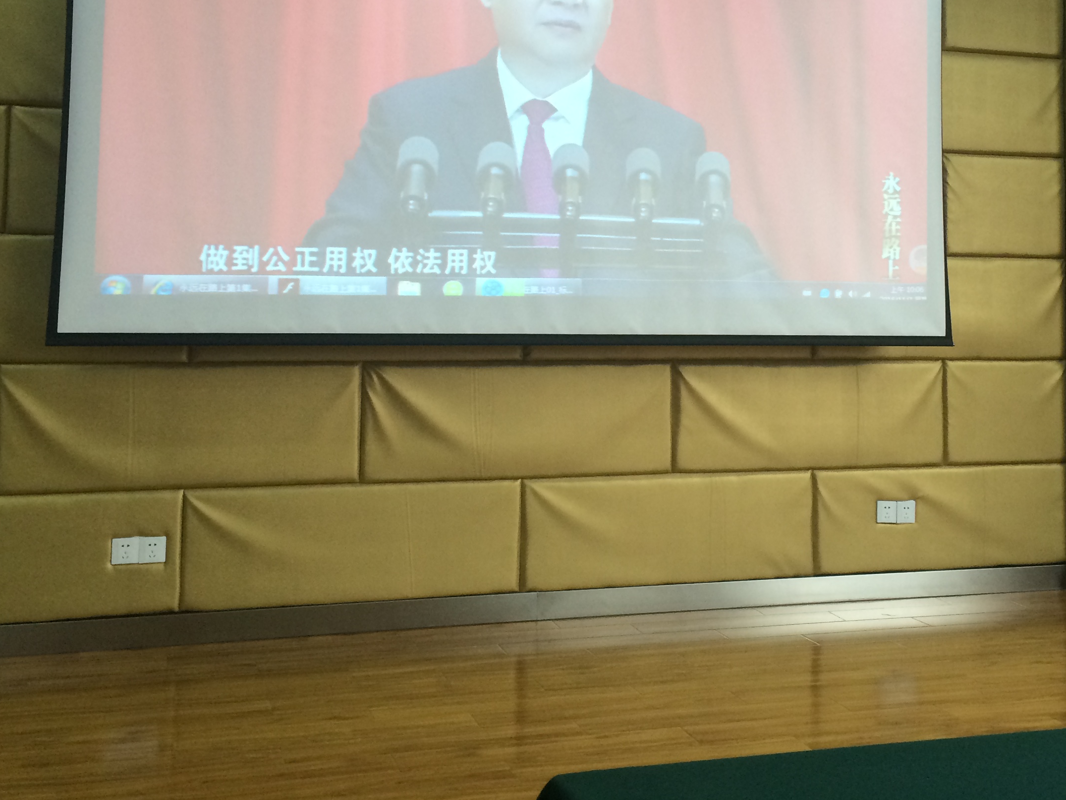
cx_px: 613
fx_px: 1355
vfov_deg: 32.3
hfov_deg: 42.8
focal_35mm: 44
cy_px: 213
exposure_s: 1/33
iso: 64
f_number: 2.2
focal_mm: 4.15
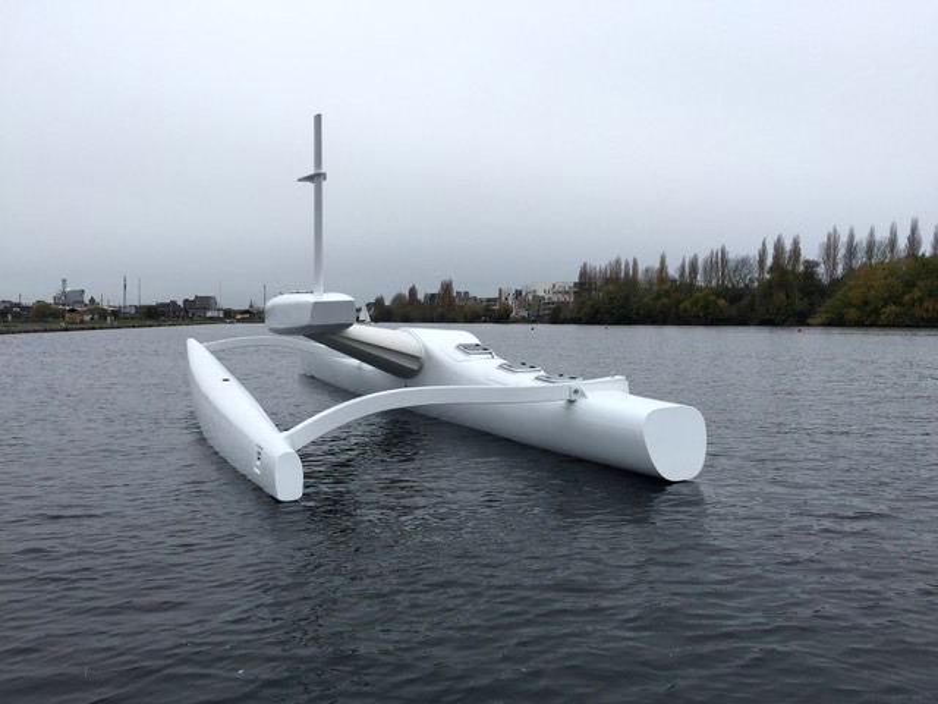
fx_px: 786
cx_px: 469
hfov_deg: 61.7
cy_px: 352
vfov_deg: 48.2
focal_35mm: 29
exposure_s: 1/719
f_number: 2.2
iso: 32
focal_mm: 4.15
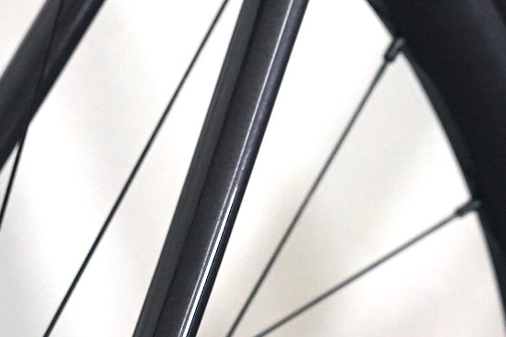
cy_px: -77
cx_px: 87
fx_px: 2247
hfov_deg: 12.8
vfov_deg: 8.5
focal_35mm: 160
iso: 1600
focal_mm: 40
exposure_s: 1/160
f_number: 5
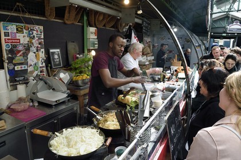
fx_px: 161
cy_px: 80
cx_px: 120
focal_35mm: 24
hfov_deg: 73.7
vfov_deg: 53.1
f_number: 8
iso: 800
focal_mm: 24
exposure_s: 1/160
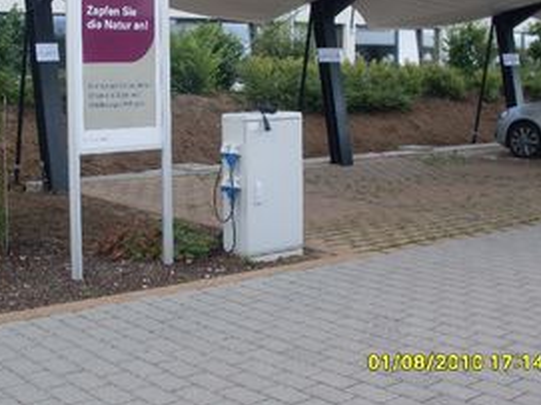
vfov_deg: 25.9
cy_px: 123
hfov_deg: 34.1
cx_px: 193
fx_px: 875
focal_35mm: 56
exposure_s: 1/500
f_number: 2.8
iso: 80
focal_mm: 6.3
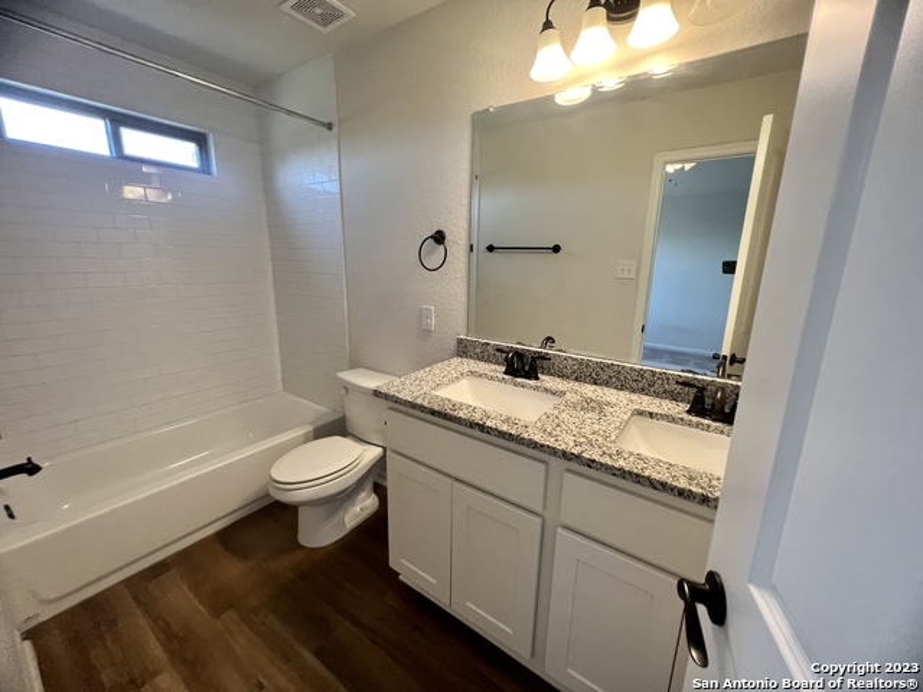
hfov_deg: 106.2
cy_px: 346
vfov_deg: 89.9
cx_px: 462
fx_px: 347
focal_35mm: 13
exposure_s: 1/120
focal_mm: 1.57
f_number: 1.8
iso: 250
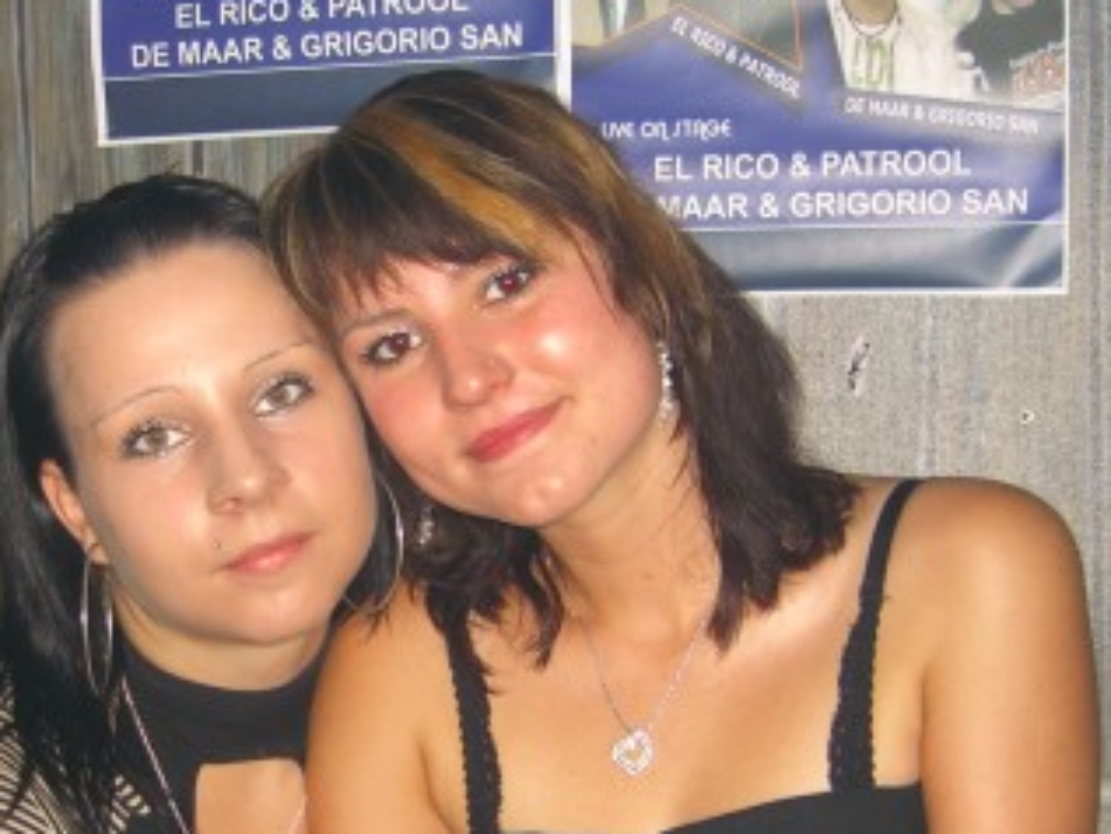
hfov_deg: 26.9
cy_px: 687
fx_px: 2312
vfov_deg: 20.2
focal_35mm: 72
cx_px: 368
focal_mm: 7.9
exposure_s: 1/60
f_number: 2.8
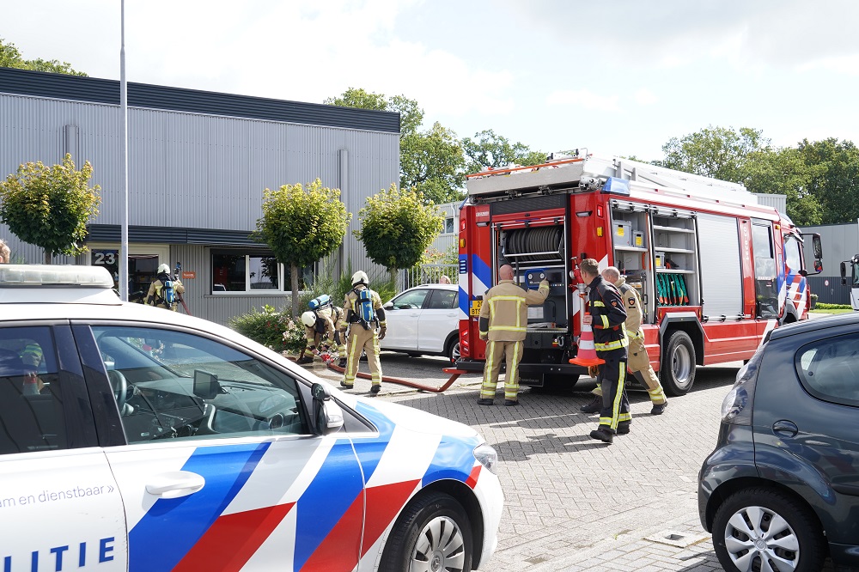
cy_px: 286
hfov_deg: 53.1
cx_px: 430
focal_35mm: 36
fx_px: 859
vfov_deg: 36.8
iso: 500
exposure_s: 1/320
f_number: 9
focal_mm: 36
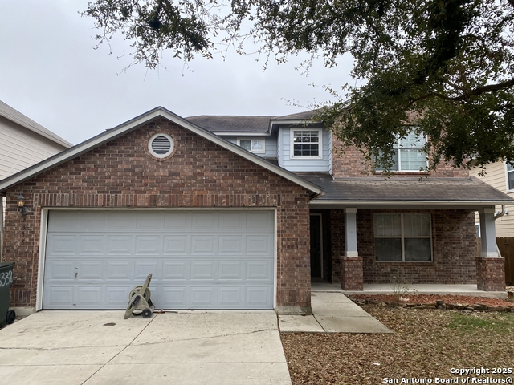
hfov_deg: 67.3
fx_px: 386
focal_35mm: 26
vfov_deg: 53.1
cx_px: 257
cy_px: 192
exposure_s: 1/1016
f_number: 1.8
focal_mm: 4.25
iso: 32
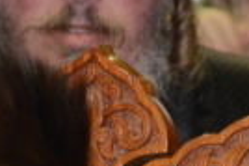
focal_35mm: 2121
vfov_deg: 0.6
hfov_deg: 1.0
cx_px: -481
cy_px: 438
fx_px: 14651
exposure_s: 1/80
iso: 1600
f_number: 5.6
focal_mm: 185
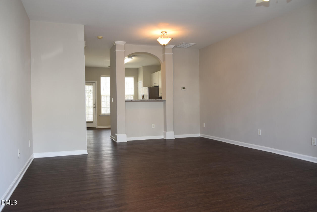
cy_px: 106
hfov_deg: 61.9
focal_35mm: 30
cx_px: 158
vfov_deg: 43.7
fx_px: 264
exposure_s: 1/60
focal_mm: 20
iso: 450
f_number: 4
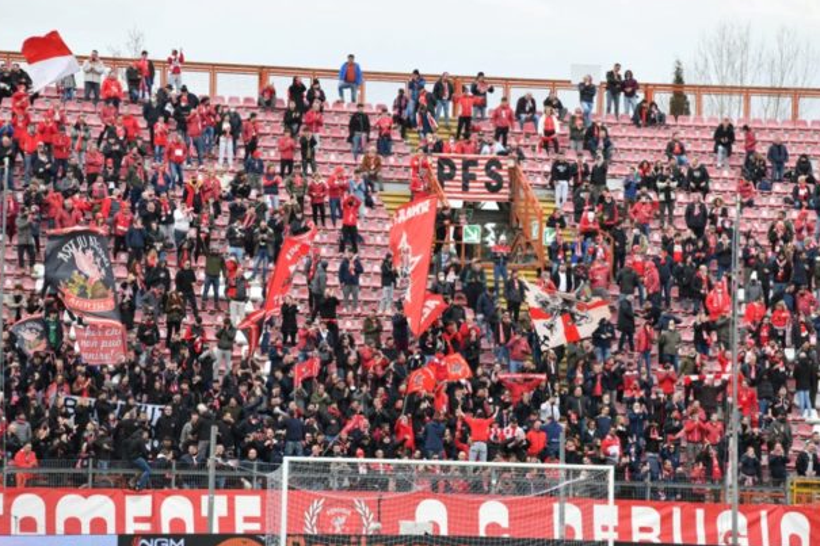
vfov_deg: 6.0
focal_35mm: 230
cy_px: 256
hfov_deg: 9.0
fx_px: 5237
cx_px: 431
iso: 800
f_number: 5
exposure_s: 1/800
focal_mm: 200
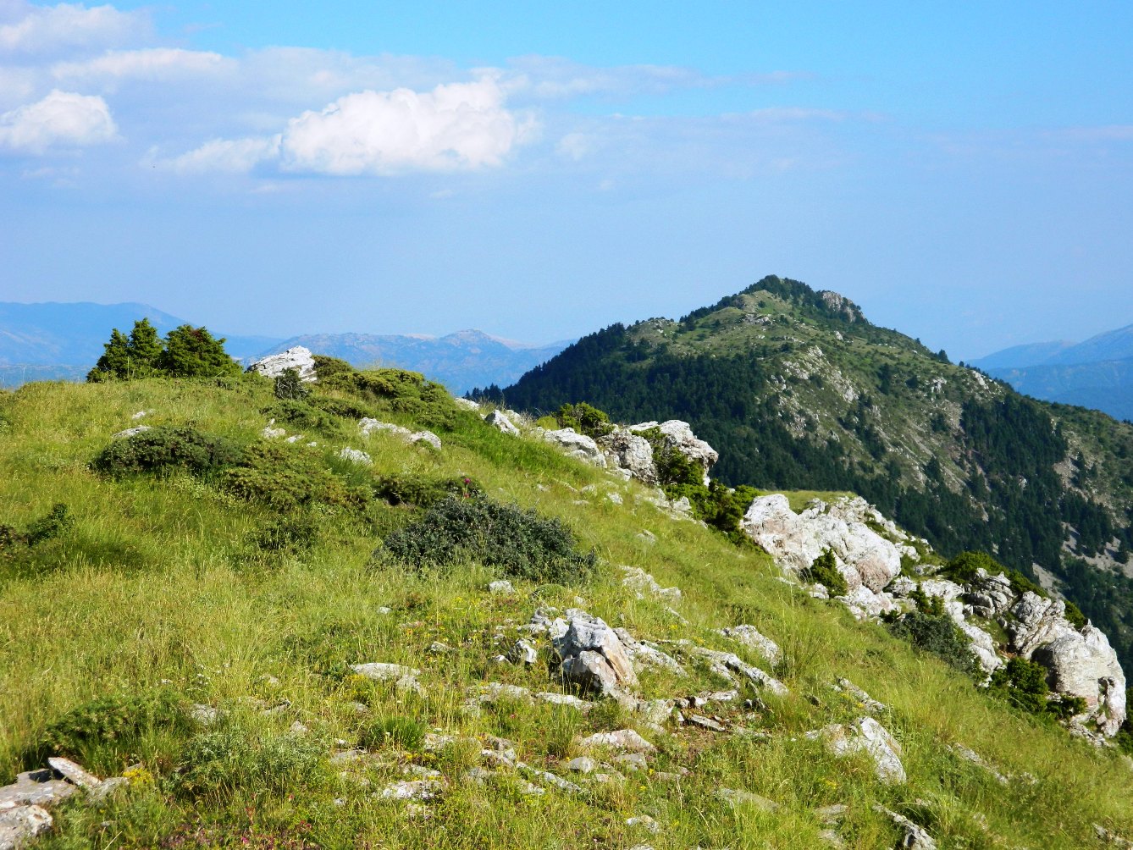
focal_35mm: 70
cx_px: 566
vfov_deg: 21.0
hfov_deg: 27.8
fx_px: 2292
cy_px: 425
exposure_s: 1/800
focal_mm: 12.6
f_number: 4
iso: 80
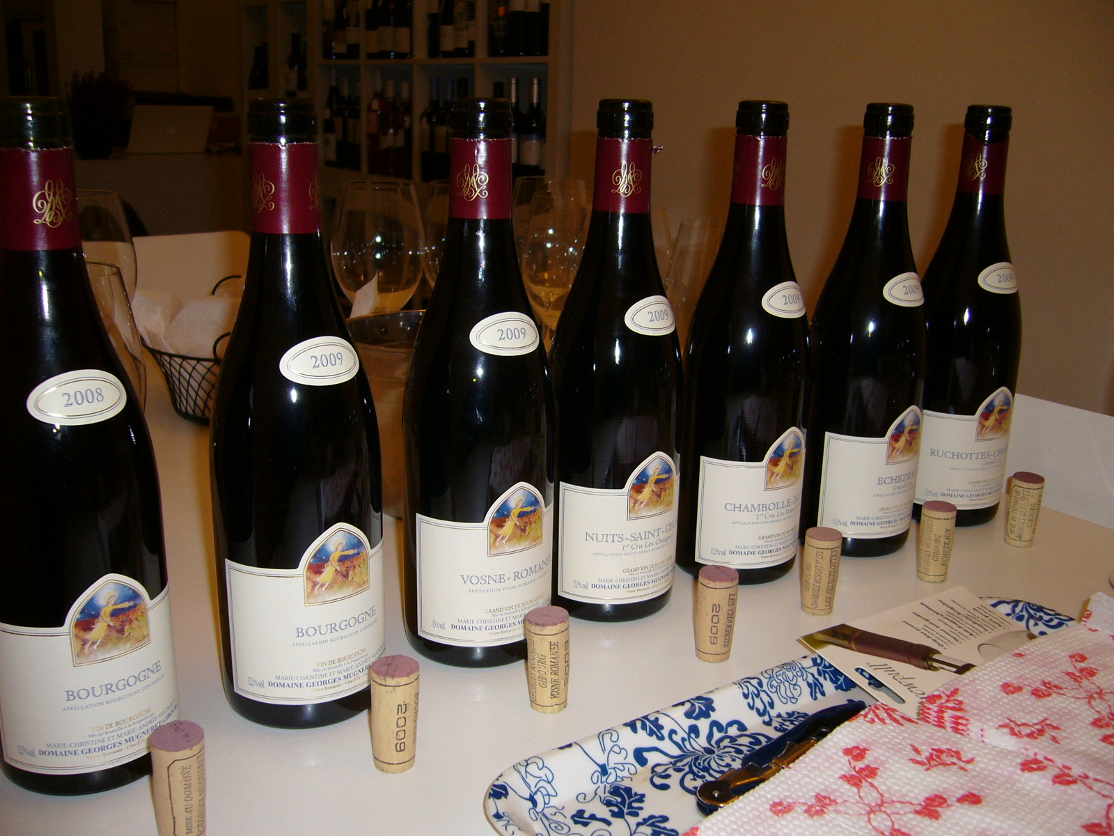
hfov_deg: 52.6
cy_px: 418
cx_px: 557
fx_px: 1126
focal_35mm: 35
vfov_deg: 40.7
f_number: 2.8
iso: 100
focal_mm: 5.8
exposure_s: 1/60
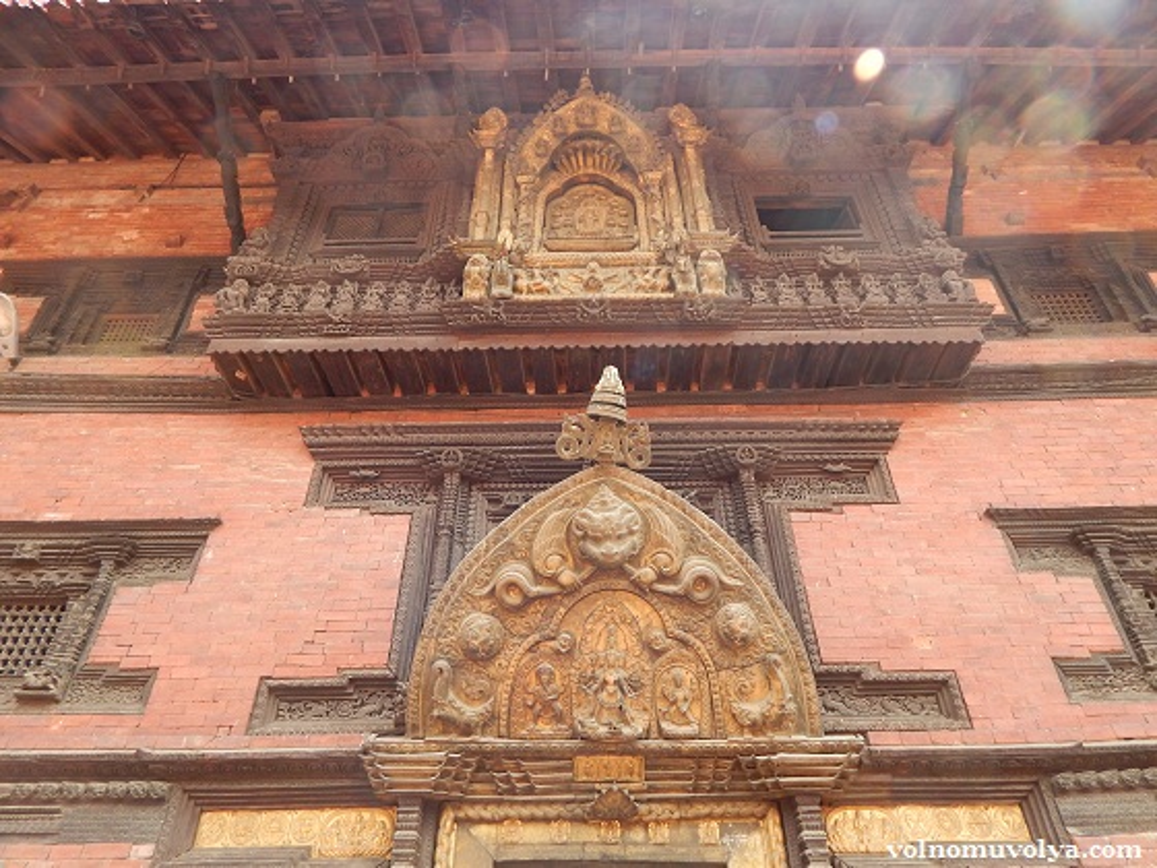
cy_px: 434
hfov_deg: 73.9
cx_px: 578
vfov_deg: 58.9
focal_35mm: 23
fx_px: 769
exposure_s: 1/200
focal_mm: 4
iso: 125
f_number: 3
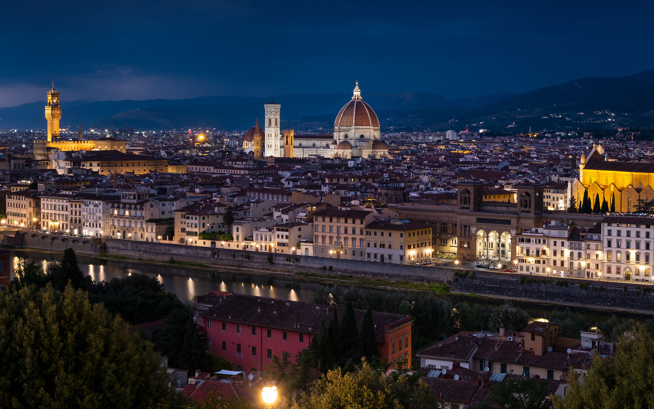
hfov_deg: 36.7
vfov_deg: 23.5
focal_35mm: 55
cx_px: 397
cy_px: 169
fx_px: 980
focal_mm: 27
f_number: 8
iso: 160
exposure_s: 5
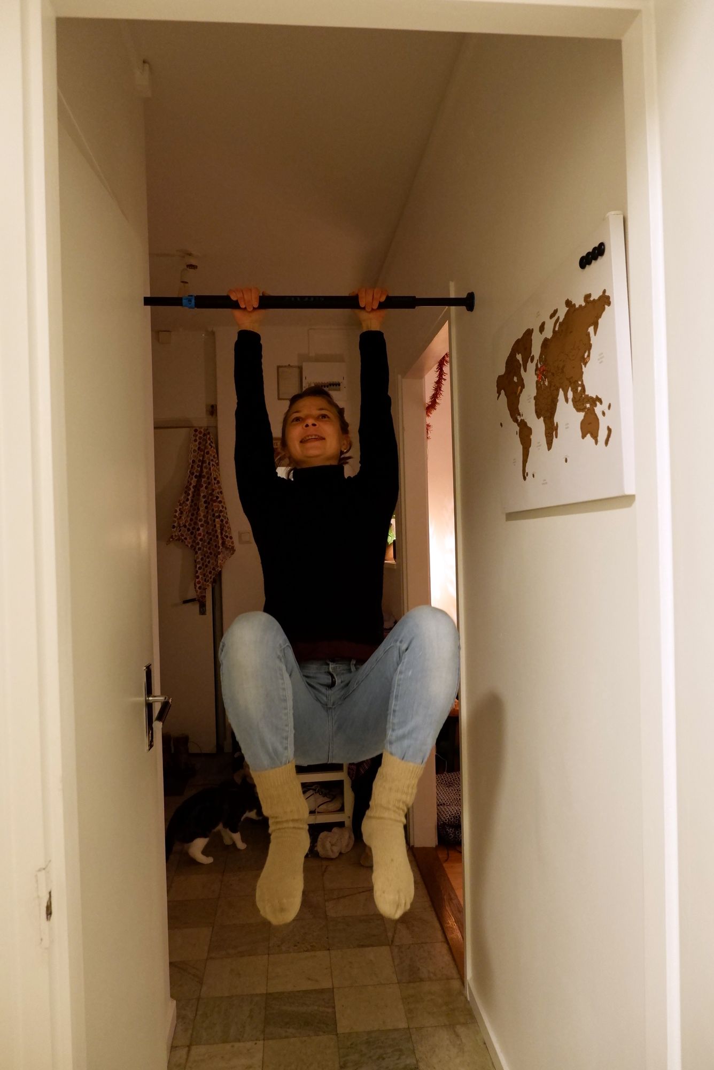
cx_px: 357
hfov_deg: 55.2
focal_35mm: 23
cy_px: 535
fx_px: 683
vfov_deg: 76.1
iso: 3200
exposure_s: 1/38
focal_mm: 15.6
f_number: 3.5
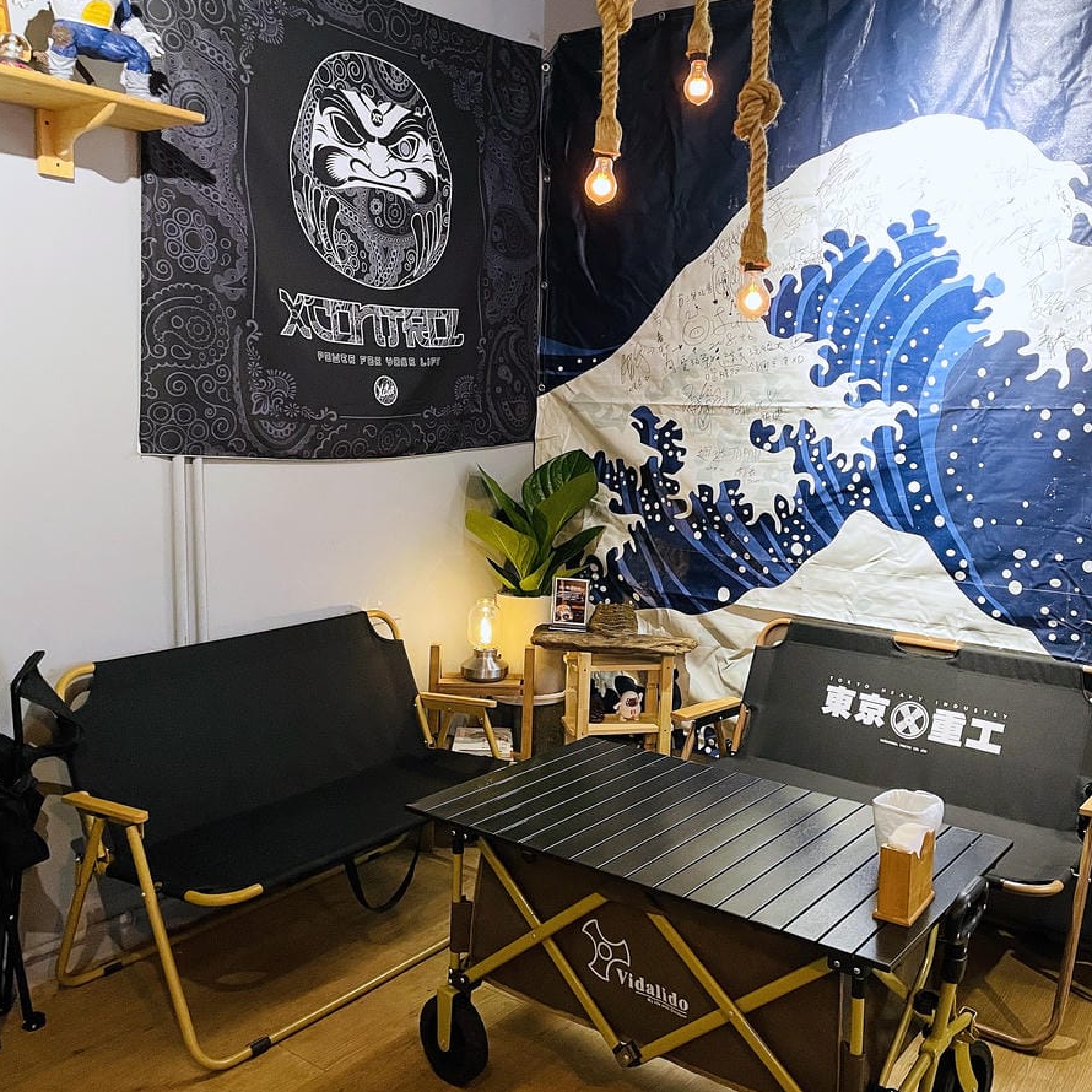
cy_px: 544
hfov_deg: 52.3
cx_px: 632
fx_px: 1106
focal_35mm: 31
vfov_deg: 52.5
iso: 500
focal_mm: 4.2
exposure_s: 1/30
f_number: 1.6
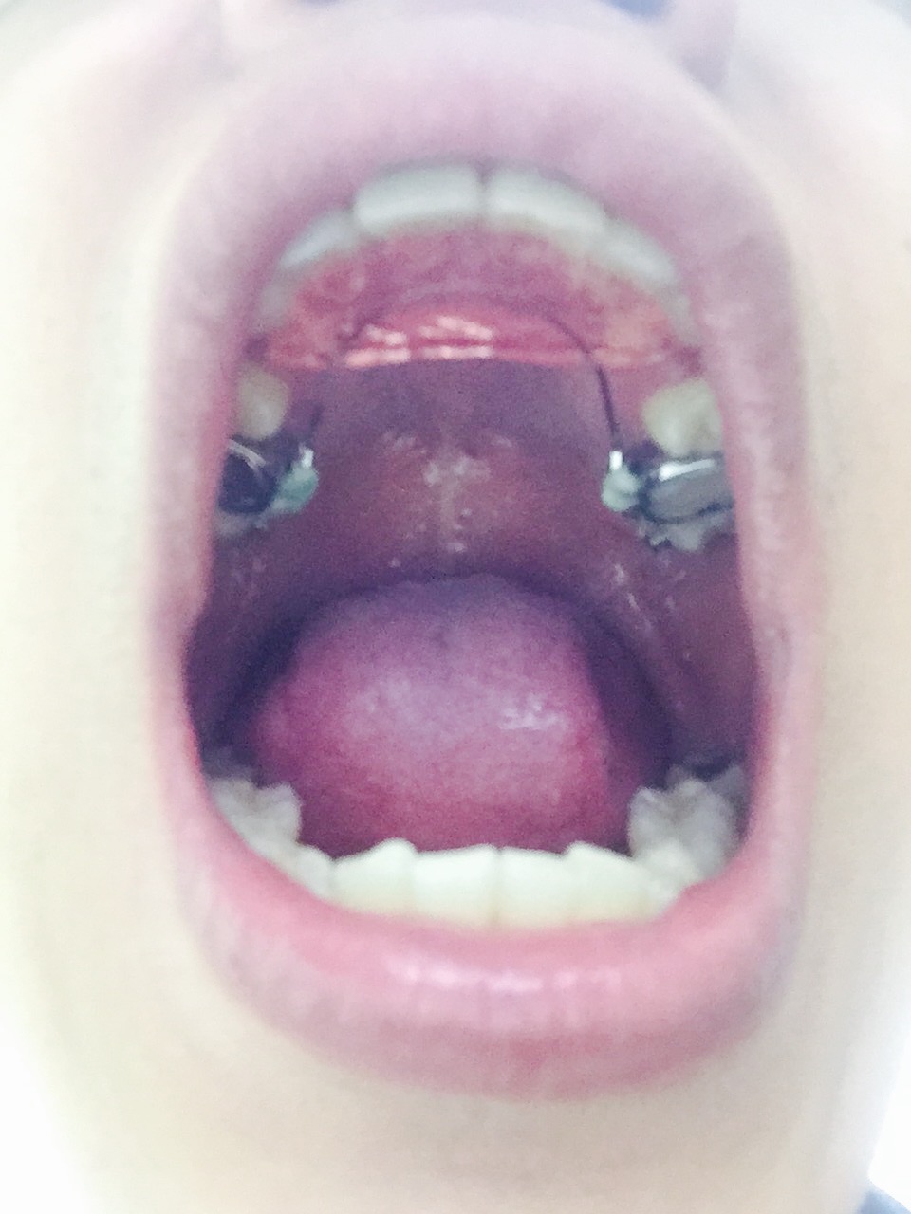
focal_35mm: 31
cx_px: 456
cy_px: 607
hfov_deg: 45.4
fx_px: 1088
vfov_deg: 58.4
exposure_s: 1/20
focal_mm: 2.65
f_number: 2.2
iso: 320
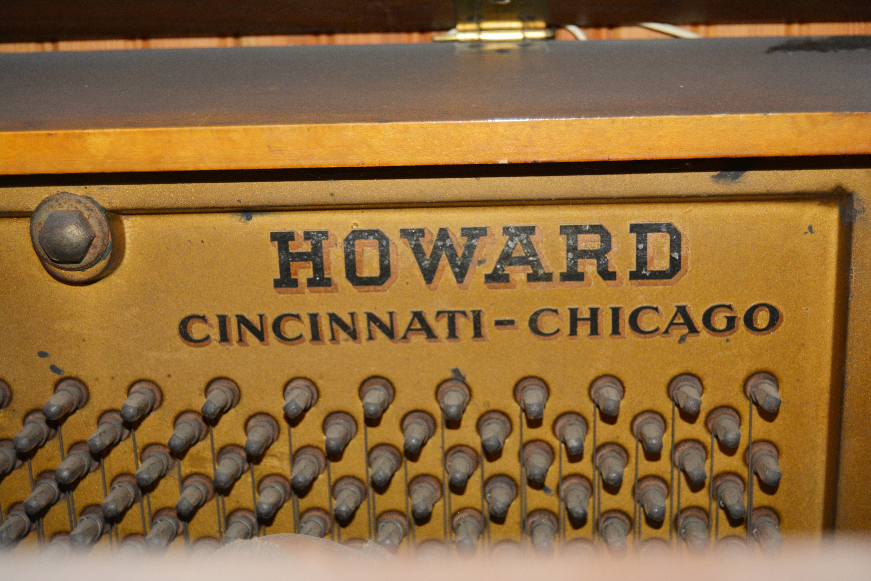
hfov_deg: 35.1
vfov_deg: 23.8
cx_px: 436
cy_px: 290
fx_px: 1379
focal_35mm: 57
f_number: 4.8
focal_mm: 38
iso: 900
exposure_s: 1/60
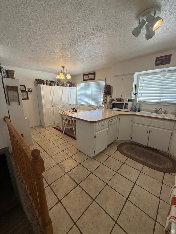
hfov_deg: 85.7
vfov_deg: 102.1
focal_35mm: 14
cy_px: 117
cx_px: 88
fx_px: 95
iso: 64
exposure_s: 1/170
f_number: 2.2
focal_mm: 2.22
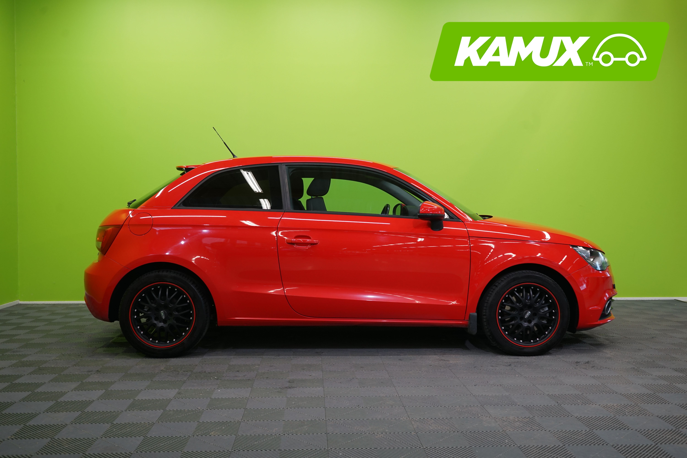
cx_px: 344
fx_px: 668
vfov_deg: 37.9
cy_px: 229
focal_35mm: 35
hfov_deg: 54.4
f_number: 6.3
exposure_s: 1/30
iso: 500
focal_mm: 35
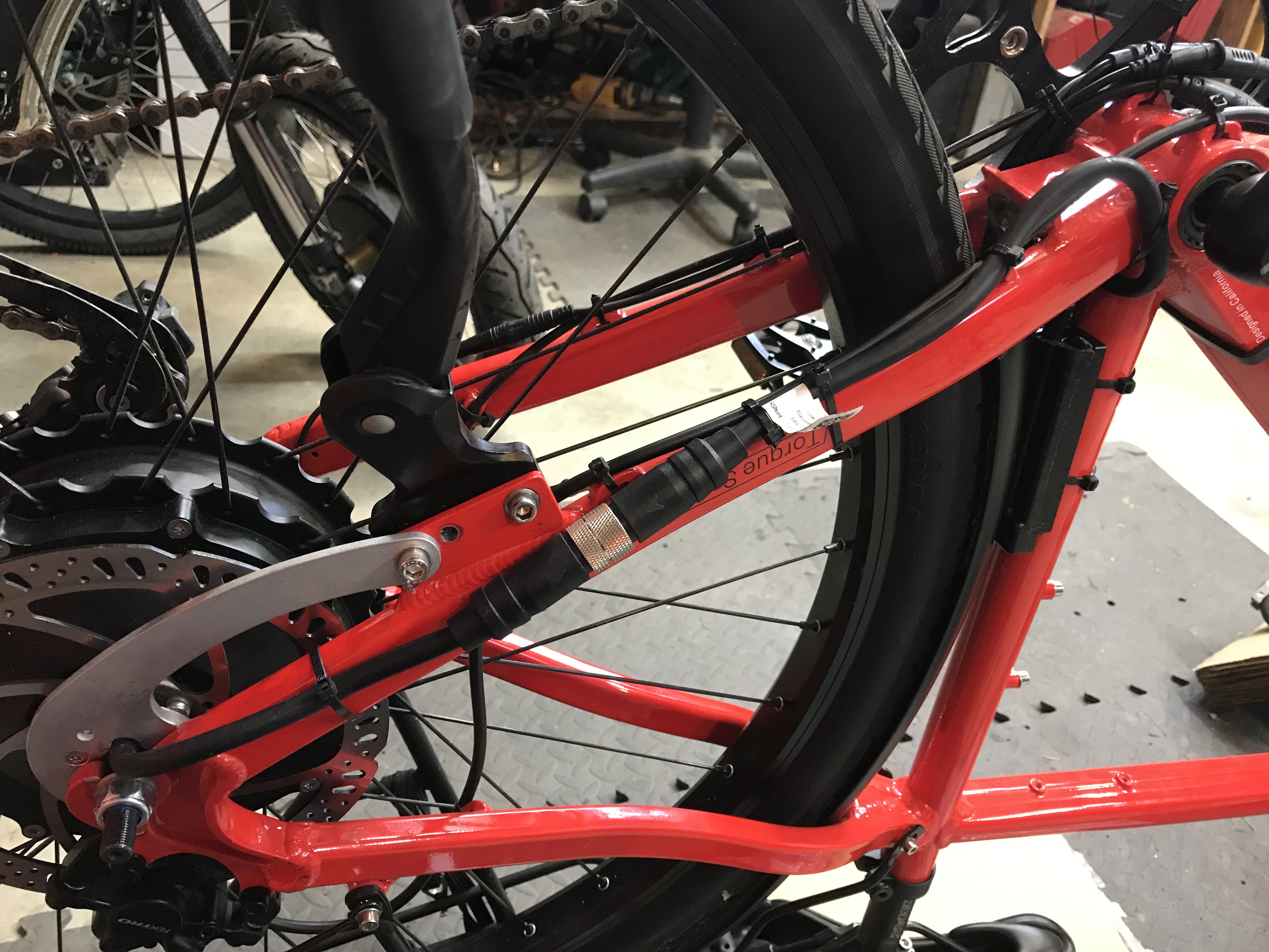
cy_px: 476
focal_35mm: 28
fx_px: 1026
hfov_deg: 63.4
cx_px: 634
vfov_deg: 49.7
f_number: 1.8
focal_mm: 3.99
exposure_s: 1/15
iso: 80
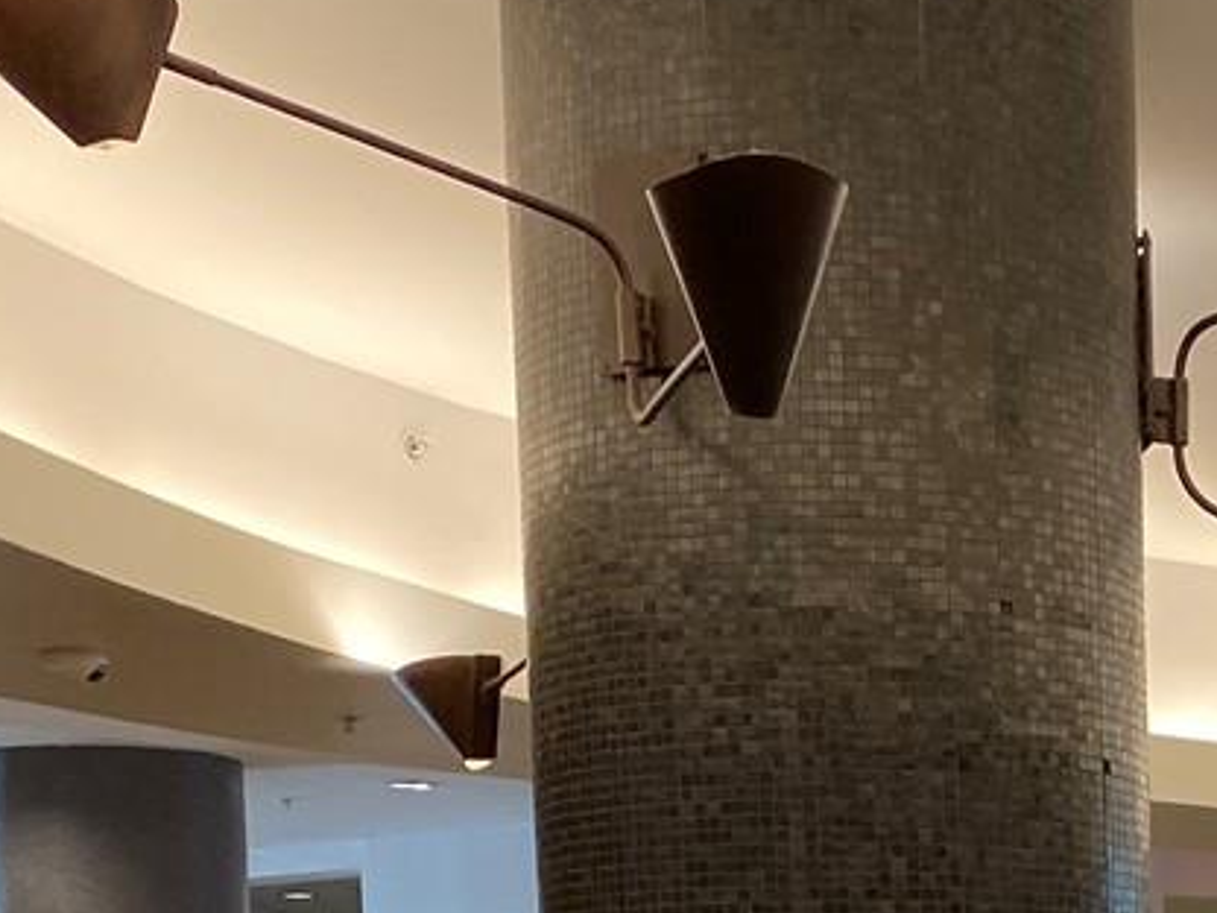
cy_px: 1665
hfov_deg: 18.7
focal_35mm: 100
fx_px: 3516
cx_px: 1433
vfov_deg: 13.3
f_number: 1.8
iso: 125
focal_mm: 4.25
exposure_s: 1/60
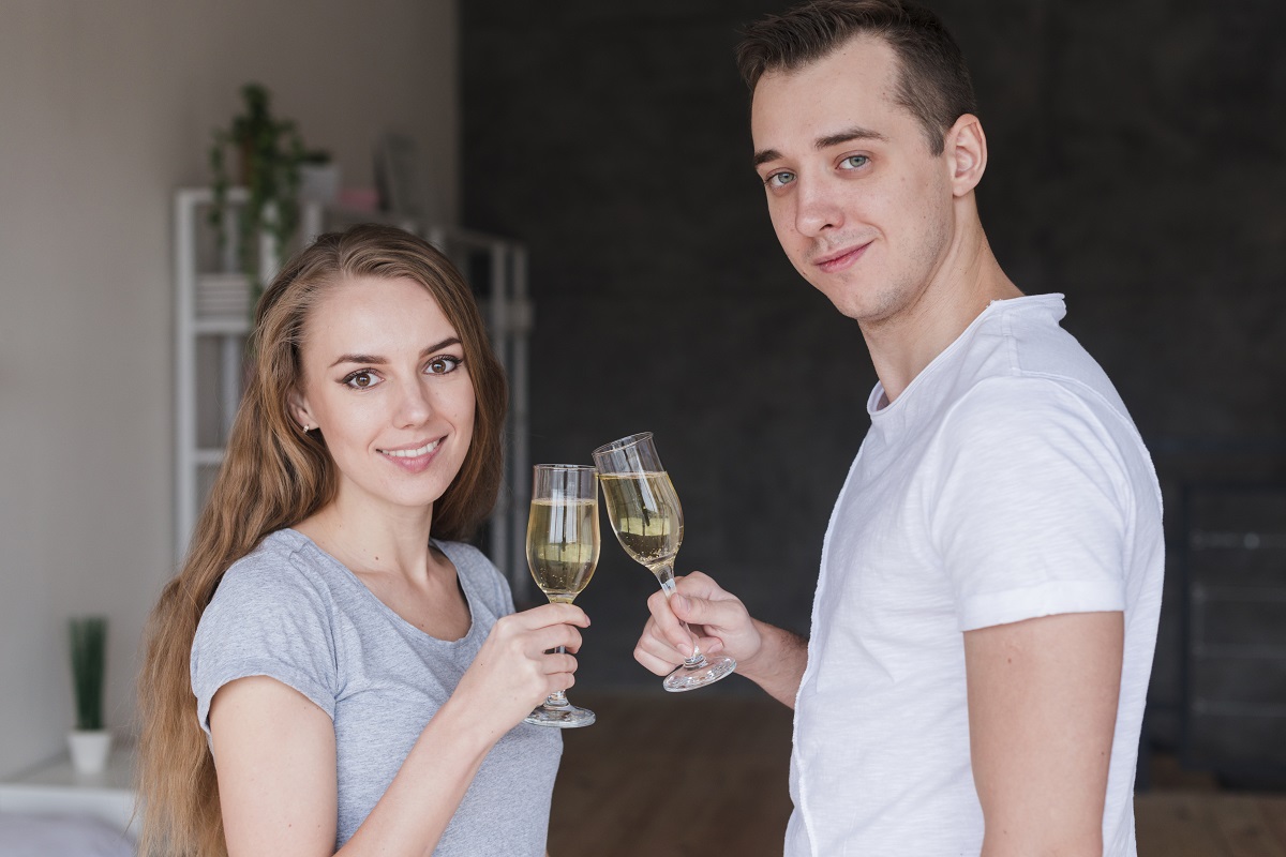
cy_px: 428
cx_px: 643
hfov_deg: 39.6
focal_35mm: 50
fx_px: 1786
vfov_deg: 27.0
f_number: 3.2
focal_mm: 50
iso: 400
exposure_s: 1/160
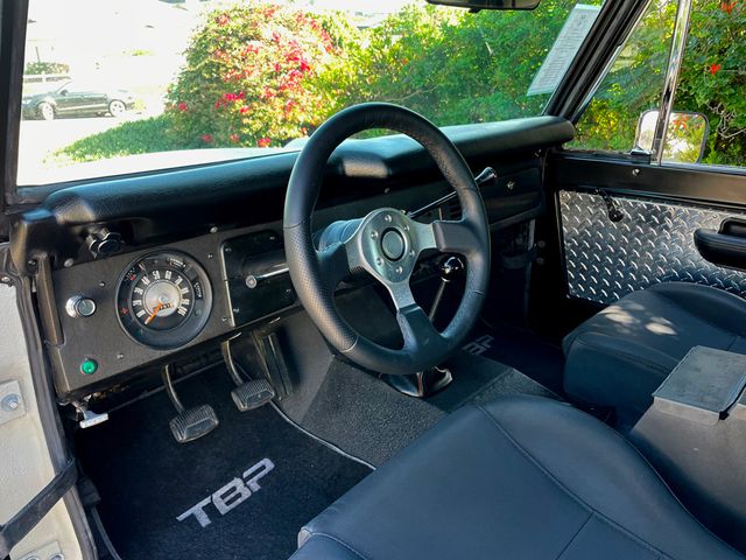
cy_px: 280
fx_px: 560
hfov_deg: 67.3
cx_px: 373
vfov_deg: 53.1
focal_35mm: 26
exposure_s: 1/115
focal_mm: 4.2
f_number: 1.6
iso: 125
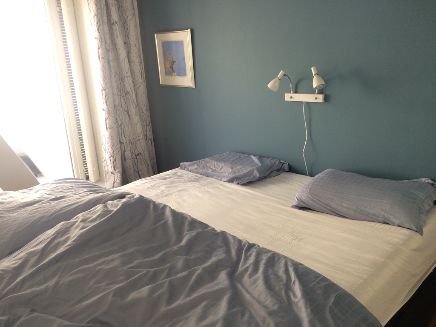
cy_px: 164
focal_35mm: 29
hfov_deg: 61.7
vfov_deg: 48.2
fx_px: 365
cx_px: 218
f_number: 2.2
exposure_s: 1/100
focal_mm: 4.15
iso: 50
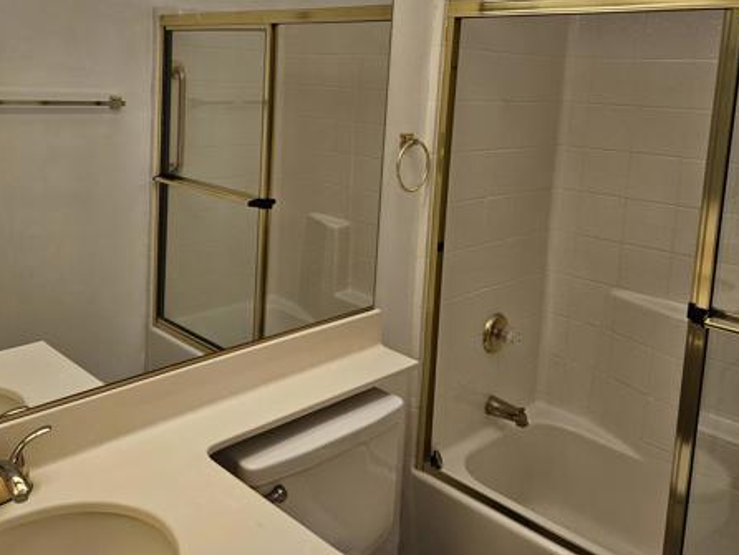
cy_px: 159
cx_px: 285
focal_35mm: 33
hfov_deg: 54.8
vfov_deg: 42.0
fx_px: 705
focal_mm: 5.4
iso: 125
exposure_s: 1/120
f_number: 1.8
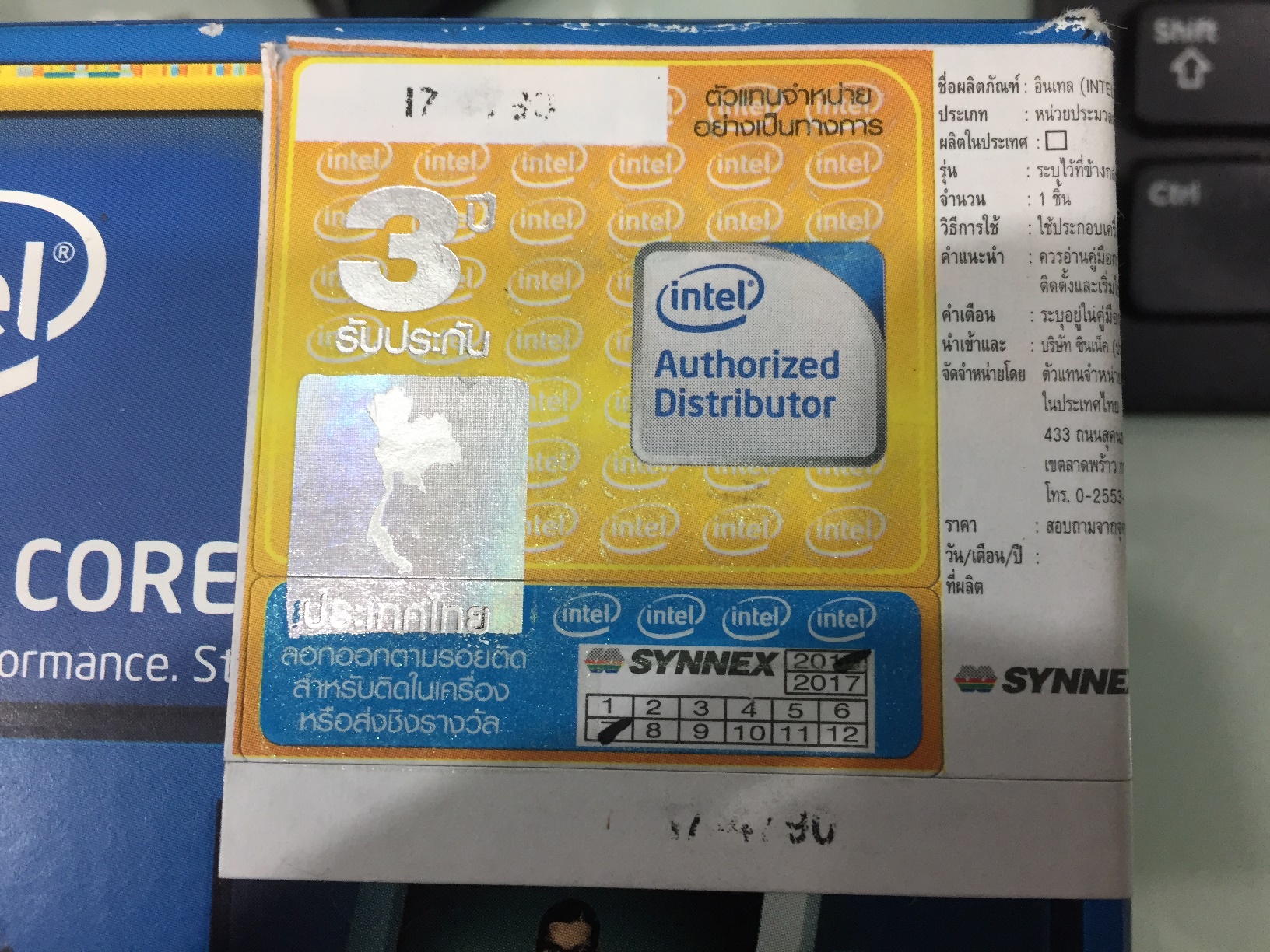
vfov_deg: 48.2
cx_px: 635
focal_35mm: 29
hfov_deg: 61.7
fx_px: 1064
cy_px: 476
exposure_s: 1/33
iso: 125
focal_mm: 4.15
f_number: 2.2
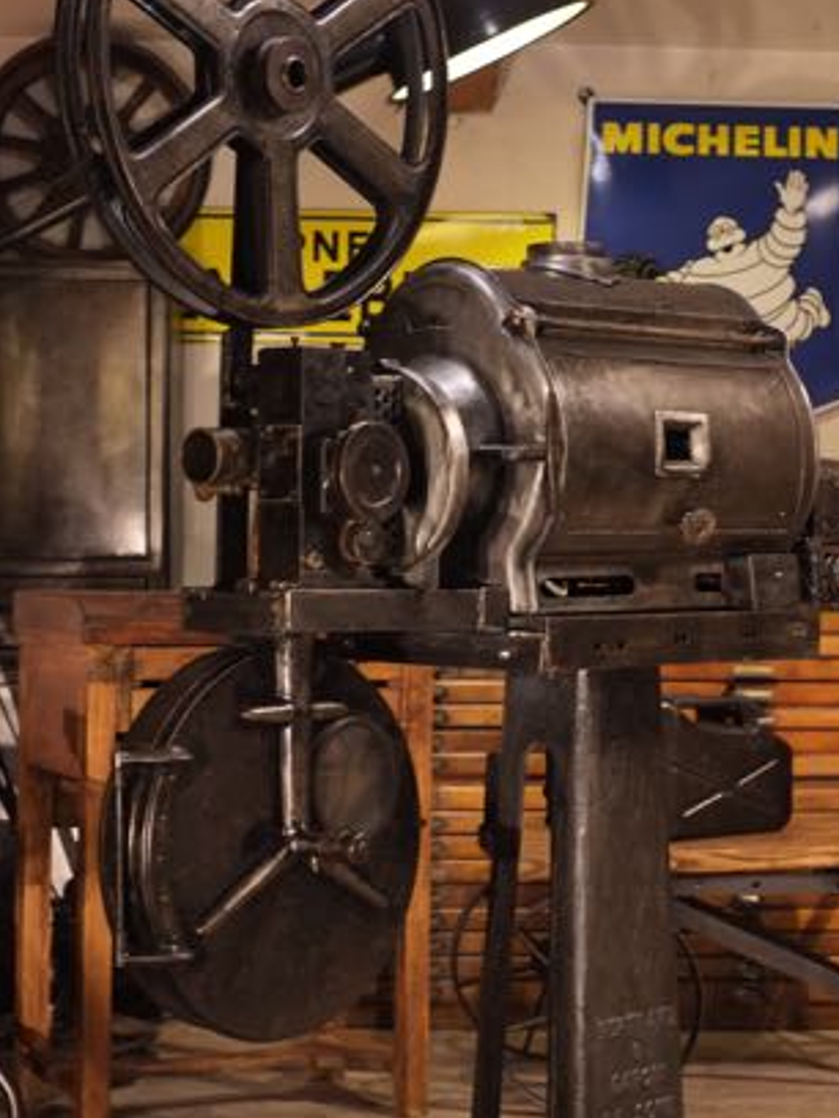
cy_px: 589
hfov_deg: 19.6
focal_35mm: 75
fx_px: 2424
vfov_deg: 26.0
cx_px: 502
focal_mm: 35
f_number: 3.6
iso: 2500
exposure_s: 1/125
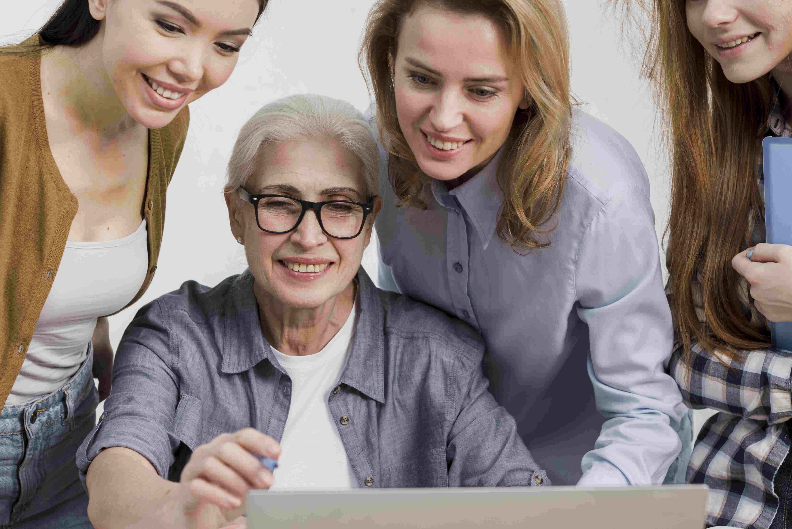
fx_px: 1738
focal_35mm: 79
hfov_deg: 25.7
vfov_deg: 17.3
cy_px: 265
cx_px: 420
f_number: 3.5
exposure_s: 1/100
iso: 320
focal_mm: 50
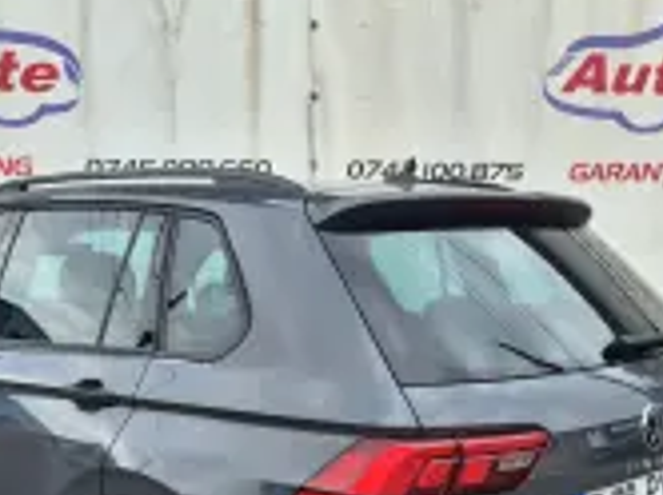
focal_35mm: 50
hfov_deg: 38.2
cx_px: 292
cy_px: 443
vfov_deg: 28.0
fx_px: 956
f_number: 1.8
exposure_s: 1/248
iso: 25
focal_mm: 5.4
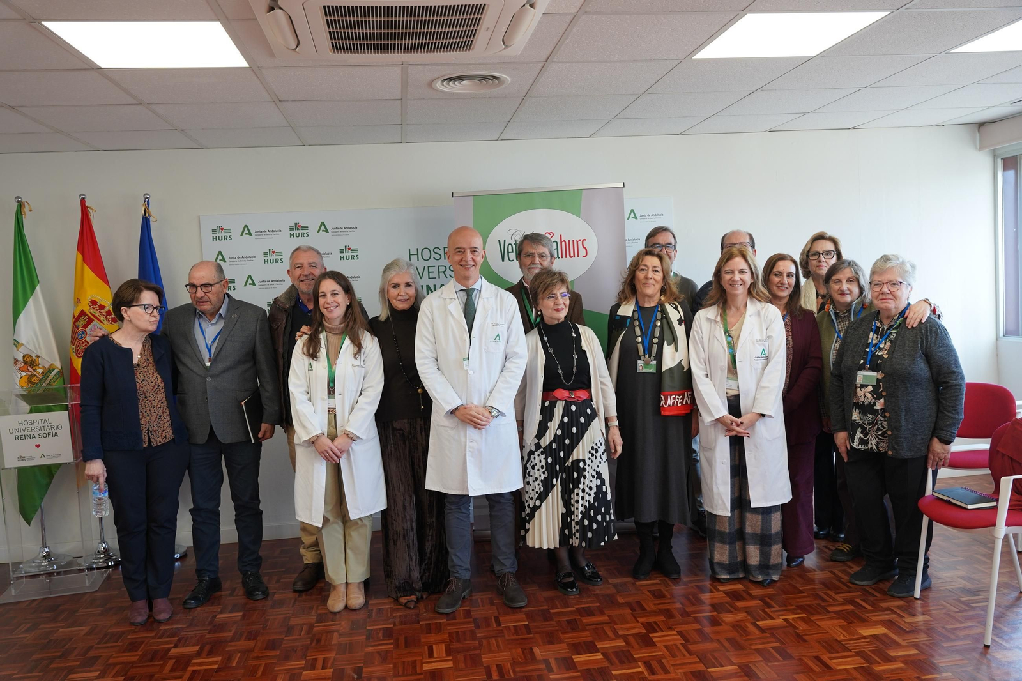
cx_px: 511
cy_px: 340
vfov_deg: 44.7
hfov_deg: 63.3
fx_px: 829
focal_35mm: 29
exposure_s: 1/160
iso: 640
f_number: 4
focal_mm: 29.2
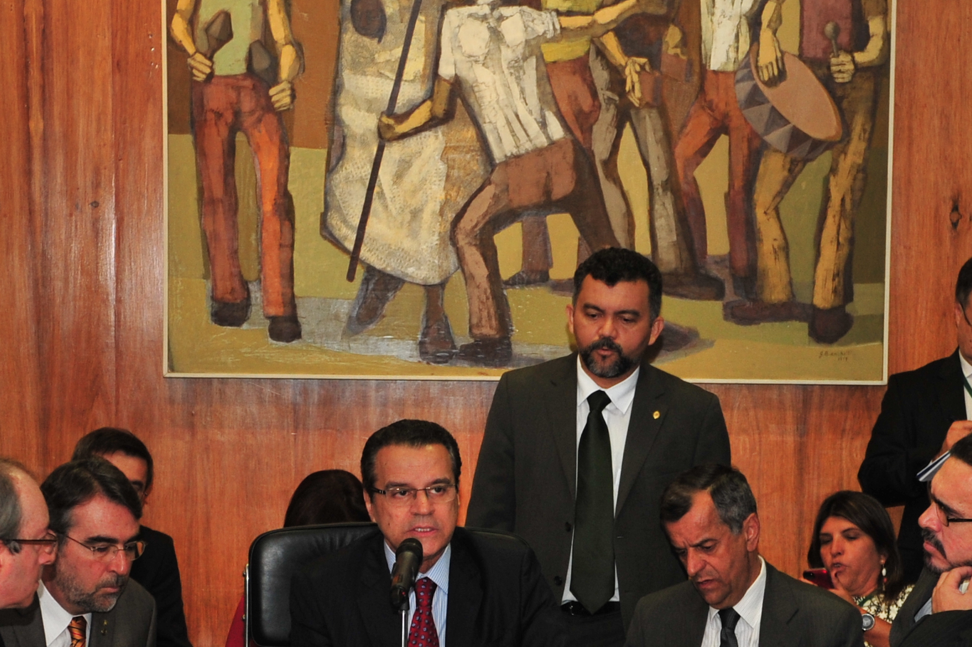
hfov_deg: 15.8
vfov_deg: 10.4
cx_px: 582
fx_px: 3508
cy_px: 719
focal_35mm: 130
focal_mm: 48
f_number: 5.6
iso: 800
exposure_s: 1/80
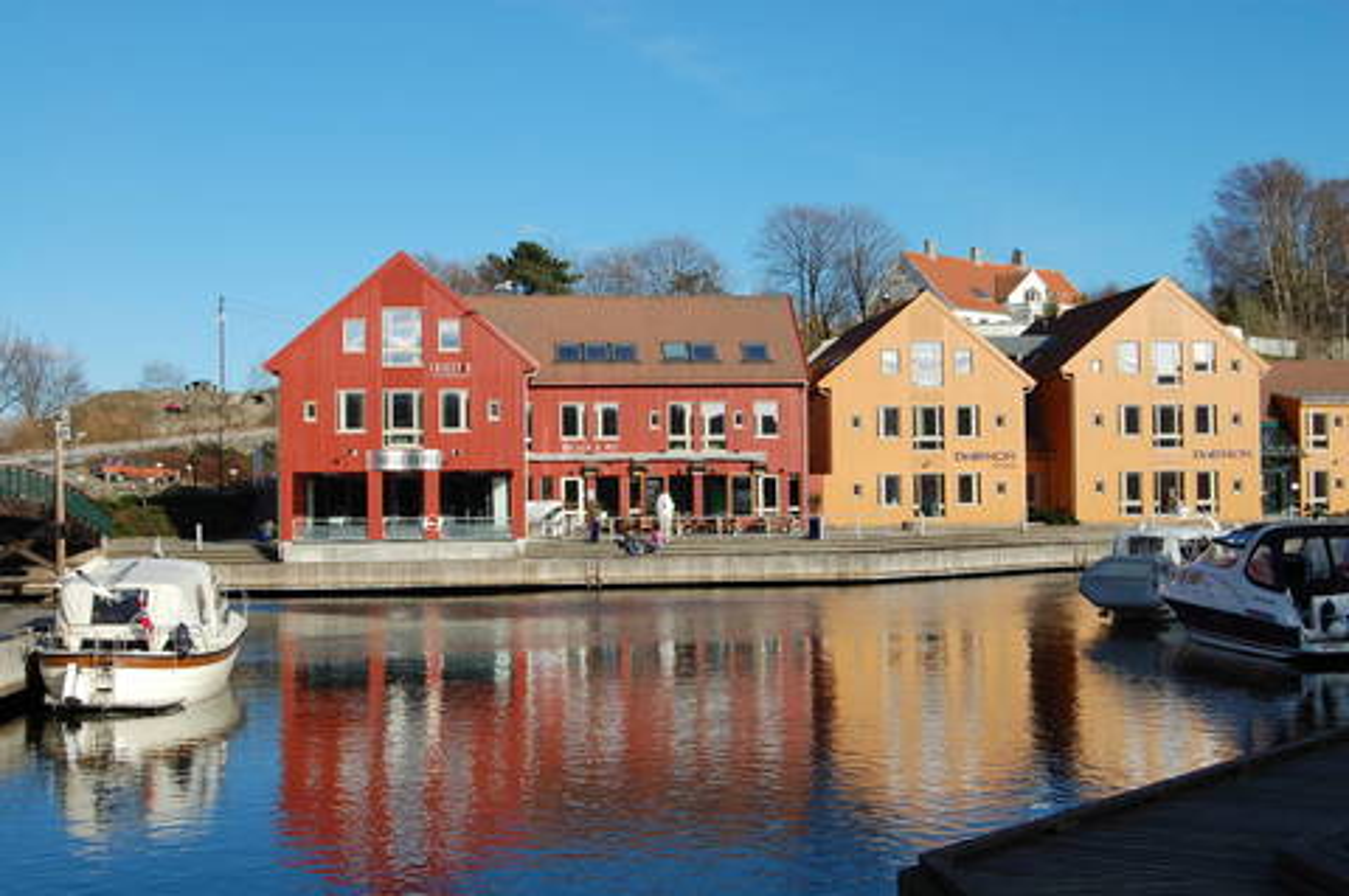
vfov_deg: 28.0
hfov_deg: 41.2
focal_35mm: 48
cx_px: 674
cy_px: 448
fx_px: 1797
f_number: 9
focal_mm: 32
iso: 200
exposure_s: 1/320
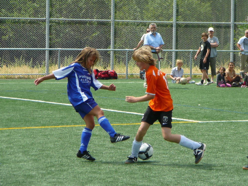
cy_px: 93
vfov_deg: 8.4
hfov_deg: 11.2
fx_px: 1268
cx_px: 124
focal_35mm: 177
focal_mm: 26.3
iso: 80
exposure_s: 1/500
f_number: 4
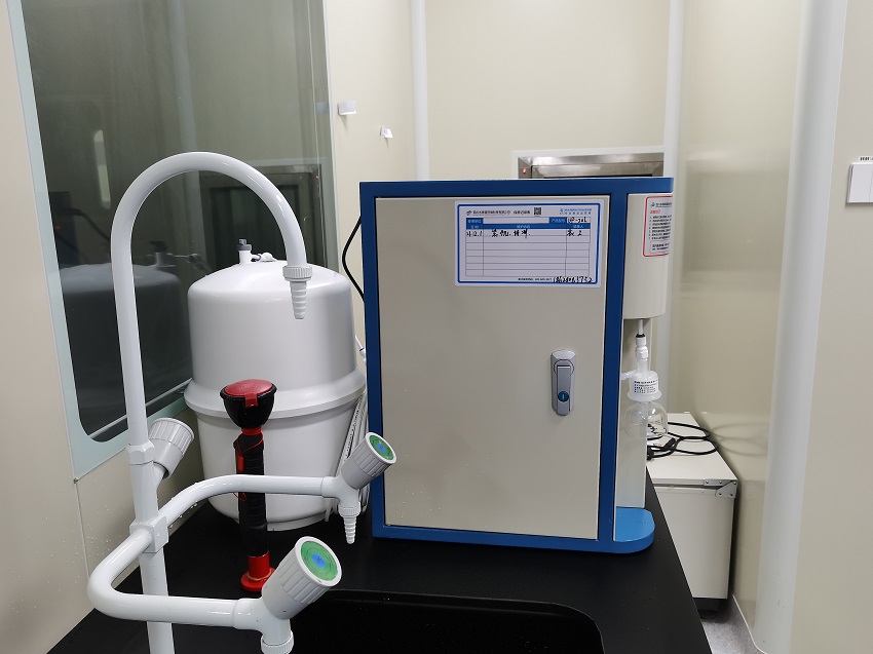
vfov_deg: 51.3
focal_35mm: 27
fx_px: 681
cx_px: 436
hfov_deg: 65.3
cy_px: 327
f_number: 1.9
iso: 125
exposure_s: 1/50
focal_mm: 4.94
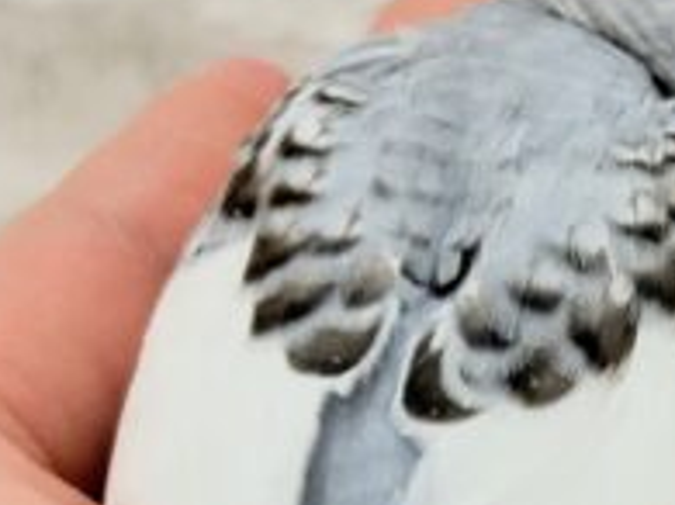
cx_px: 782
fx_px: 3332
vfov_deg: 8.7
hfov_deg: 11.4
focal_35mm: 171
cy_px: 391
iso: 40
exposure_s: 1/50
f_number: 1.6
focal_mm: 5.96
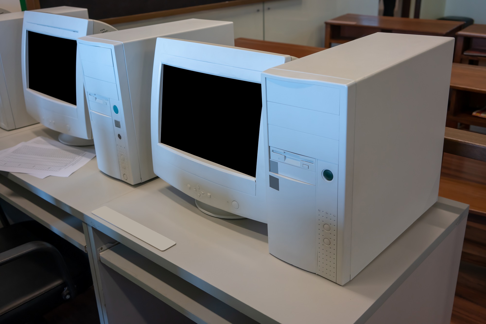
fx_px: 473
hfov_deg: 54.4
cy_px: 162
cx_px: 243
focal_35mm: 35
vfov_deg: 37.9
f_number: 6.3
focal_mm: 35
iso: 1000
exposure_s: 1/60
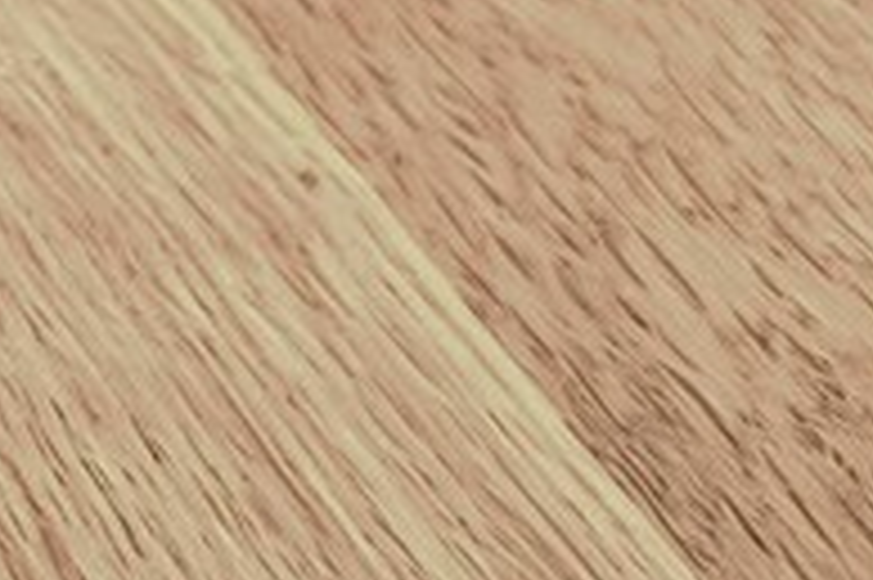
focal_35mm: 99
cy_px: -481
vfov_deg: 12.5
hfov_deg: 16.9
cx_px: -716
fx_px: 2399
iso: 320
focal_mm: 6.86
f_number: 1.78
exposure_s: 1/50
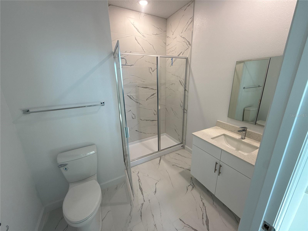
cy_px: 116
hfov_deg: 102.1
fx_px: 125
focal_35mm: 14
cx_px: 154
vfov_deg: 85.7
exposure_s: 1/120
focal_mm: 2.22
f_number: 2.2
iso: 125
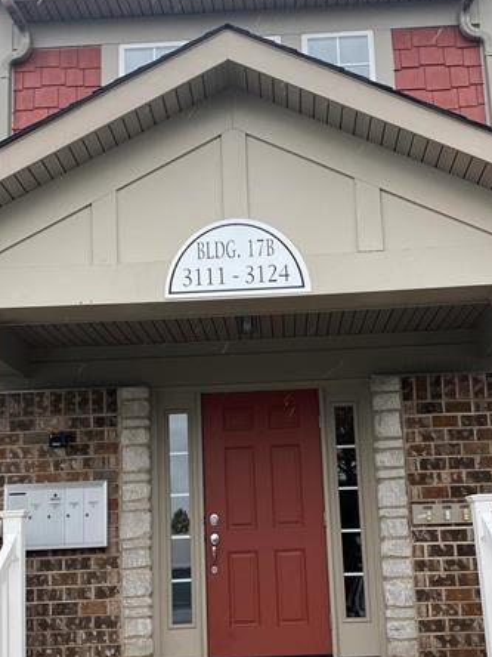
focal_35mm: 45
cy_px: 404
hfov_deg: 32.2
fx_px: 853
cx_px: 248
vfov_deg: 41.8
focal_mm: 4.25
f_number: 1.8
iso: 32
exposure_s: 1/321
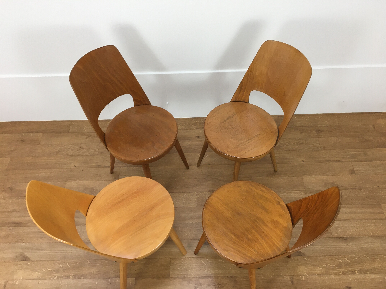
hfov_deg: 61.7
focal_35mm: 29
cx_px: 193
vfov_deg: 48.2
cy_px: 144
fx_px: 323
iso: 40
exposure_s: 1/33
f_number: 2.2
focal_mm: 4.15
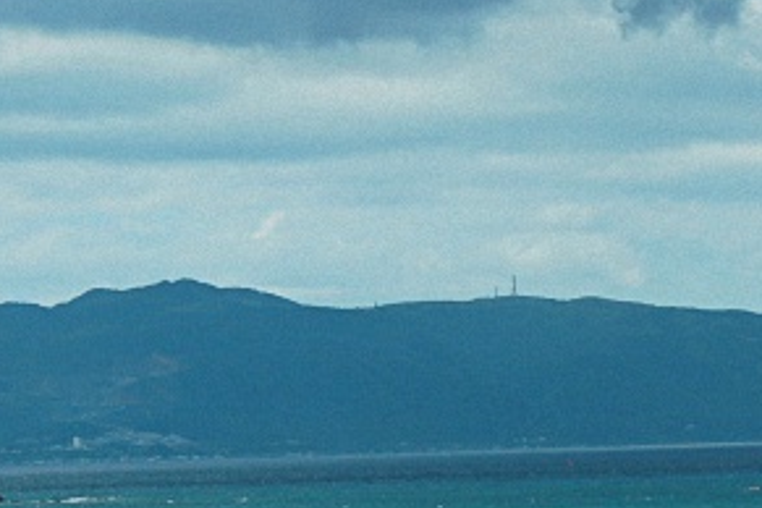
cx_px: -65
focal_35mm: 192
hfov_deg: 10.6
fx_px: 4065
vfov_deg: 7.1
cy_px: 490
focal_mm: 31
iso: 100
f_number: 5
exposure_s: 1/500
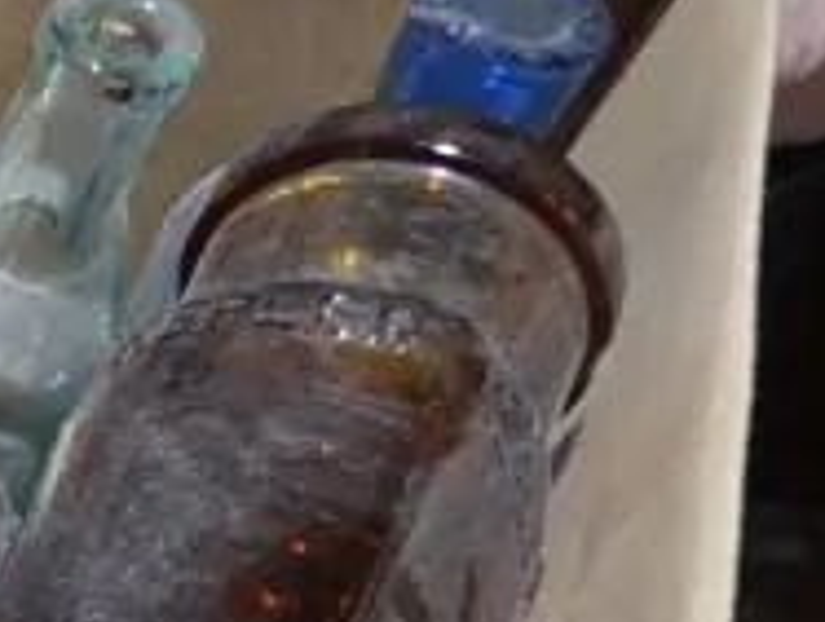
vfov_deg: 8.2
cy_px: 1573
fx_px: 3916
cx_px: -1390
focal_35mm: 164
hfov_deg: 10.0
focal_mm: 15
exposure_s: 1/60
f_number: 3.6
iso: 500
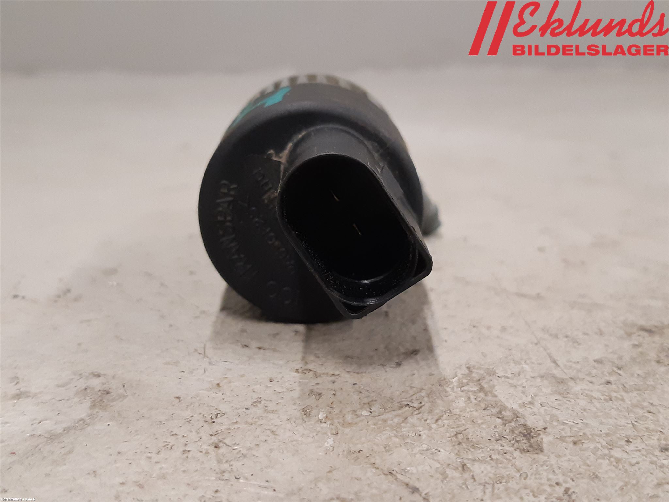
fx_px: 502
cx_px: 334
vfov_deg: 53.1
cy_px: 251
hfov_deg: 67.3
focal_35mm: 26
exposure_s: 1/50
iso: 200
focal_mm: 3.93
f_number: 1.7
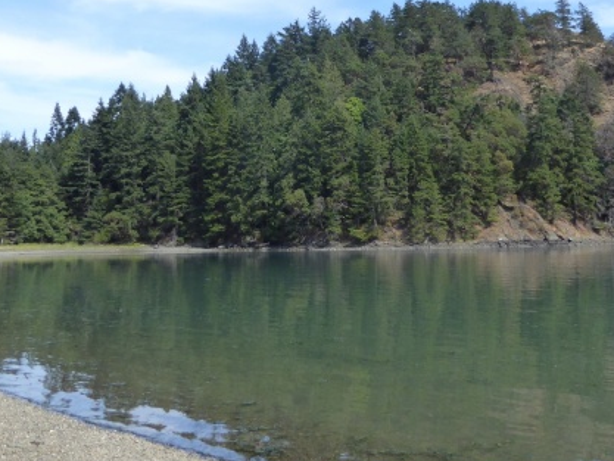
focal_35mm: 48
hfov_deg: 39.6
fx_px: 852
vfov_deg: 30.0
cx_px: 321
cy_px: 141
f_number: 3.3
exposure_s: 1/640
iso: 160
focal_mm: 4.3
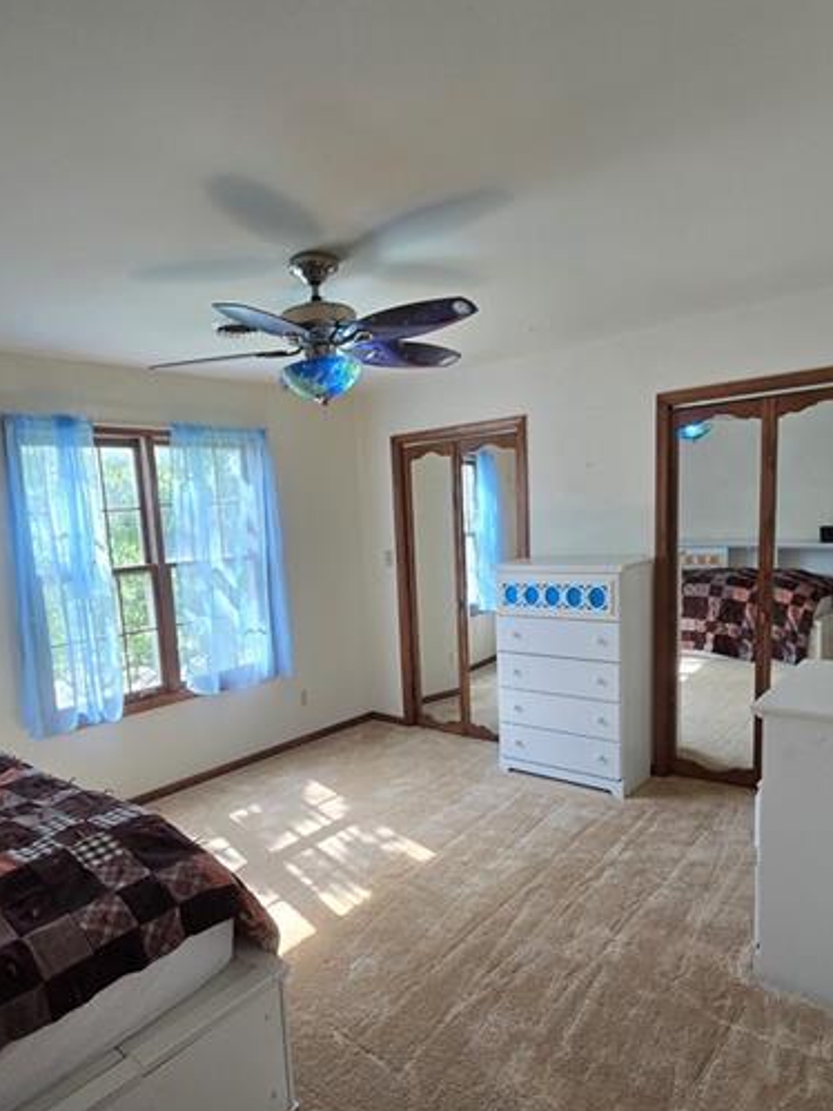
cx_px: 336
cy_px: 635
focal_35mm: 20
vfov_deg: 81.3
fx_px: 642
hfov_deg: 65.4
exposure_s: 1/51
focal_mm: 2.2
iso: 64
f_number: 2.2
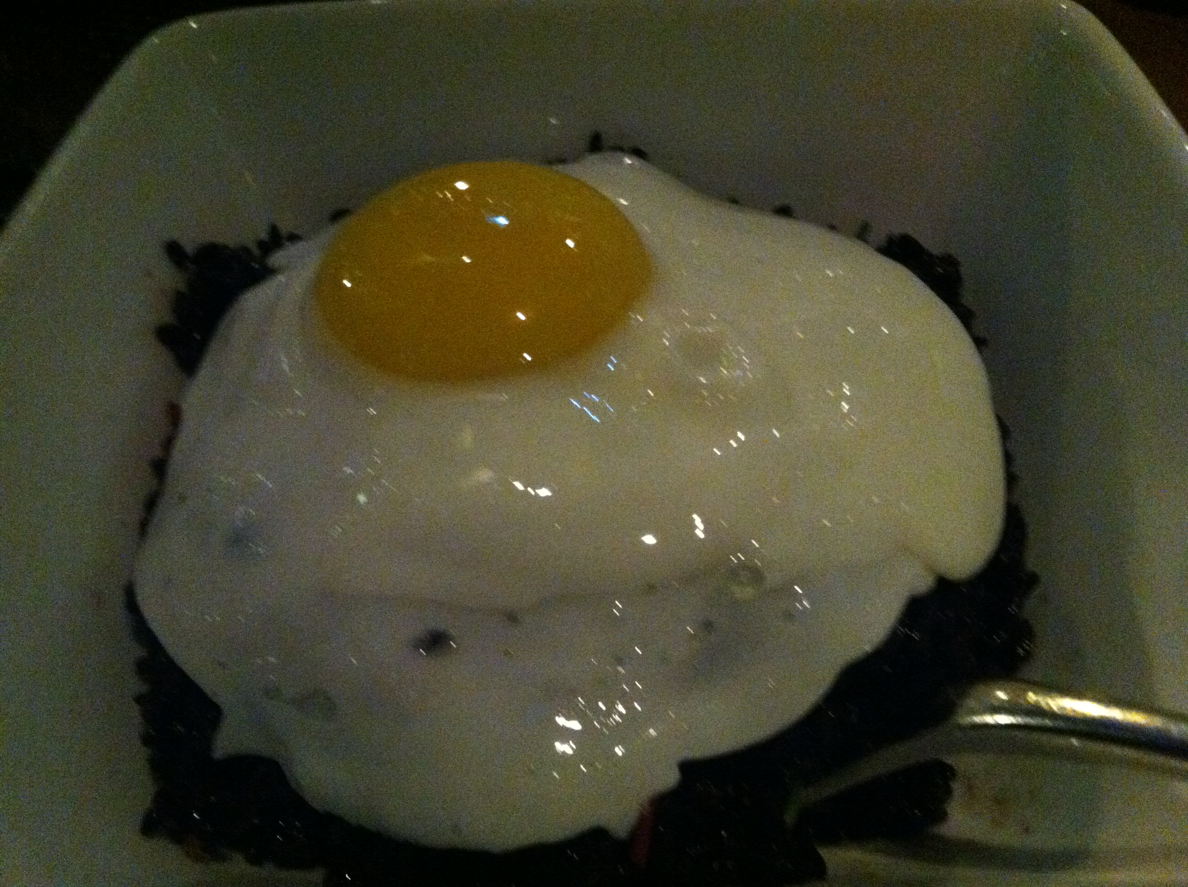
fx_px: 1199
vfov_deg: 40.6
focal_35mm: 35
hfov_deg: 52.7
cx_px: 594
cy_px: 444
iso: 1000
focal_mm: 3.85
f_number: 2.8
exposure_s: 1/15
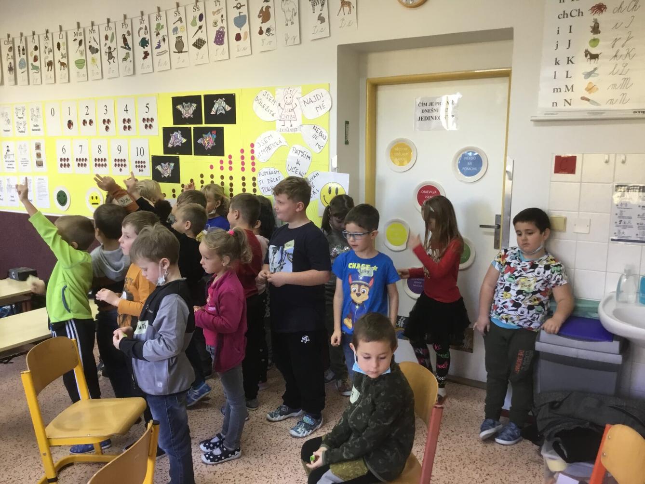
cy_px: 242
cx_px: 322
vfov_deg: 45.5
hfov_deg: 58.3
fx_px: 578
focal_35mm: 31
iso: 80
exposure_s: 1/33
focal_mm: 3.3
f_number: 2.4
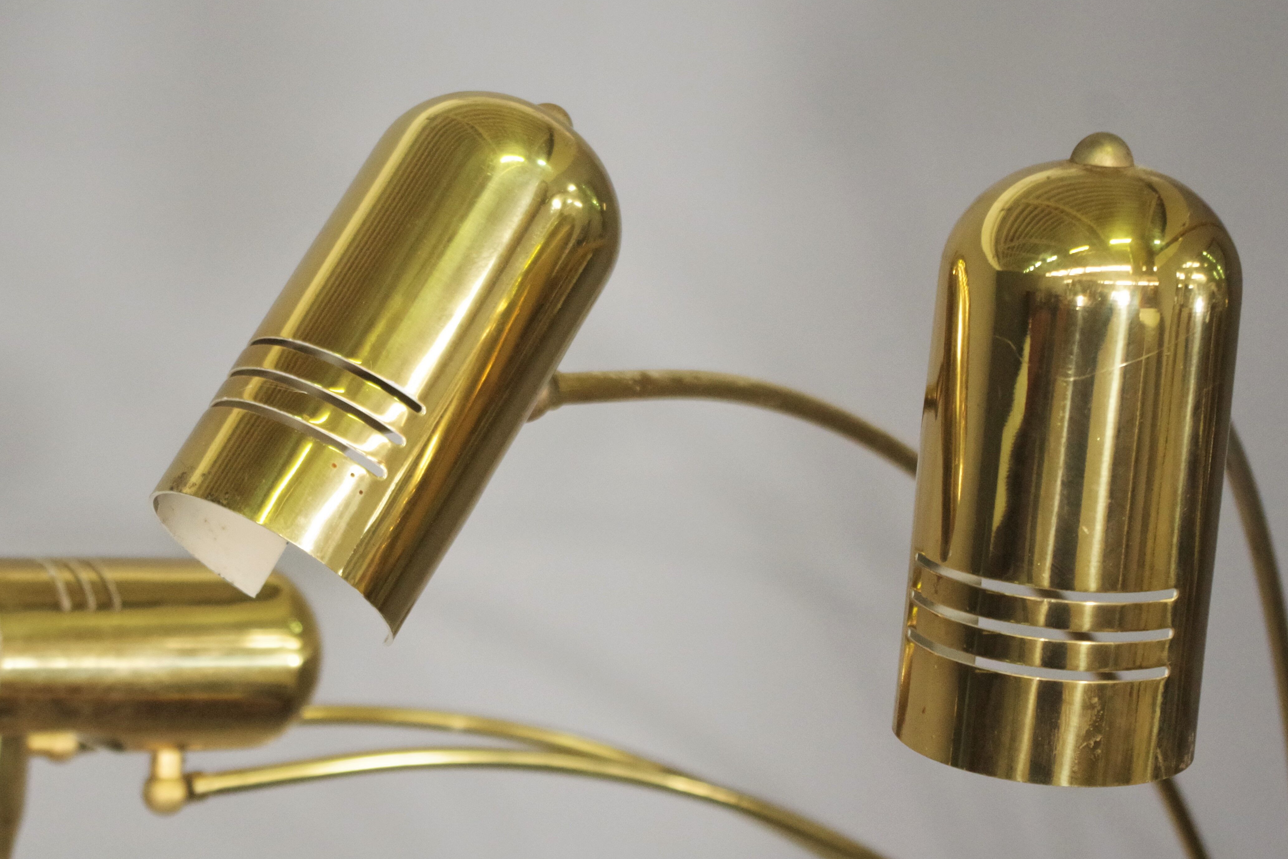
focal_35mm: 87
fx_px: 3113
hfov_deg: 23.3
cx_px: 506
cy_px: 519
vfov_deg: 15.7
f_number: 4.5
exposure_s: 1/80
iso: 1600
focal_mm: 40
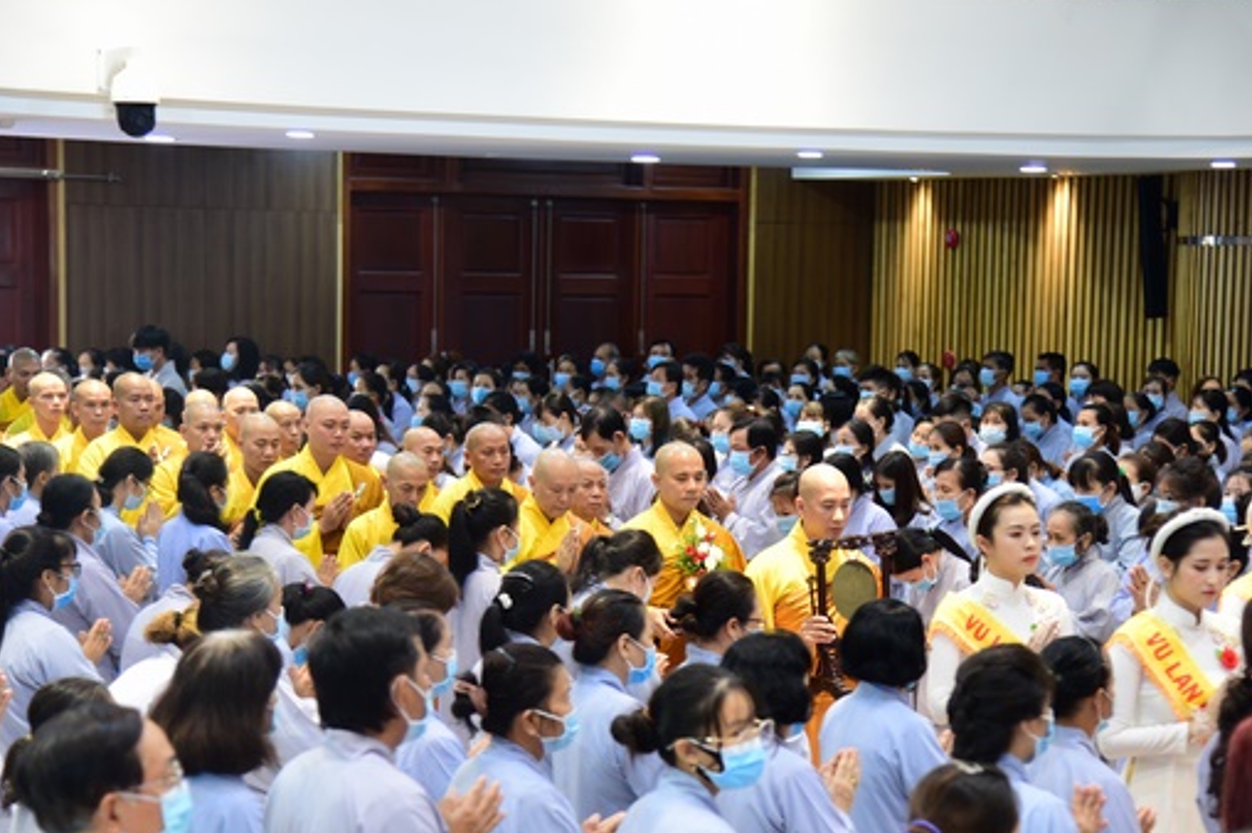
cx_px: 653
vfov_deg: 14.2
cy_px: 482
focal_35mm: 96
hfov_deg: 21.3
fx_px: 3336
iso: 800
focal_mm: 75
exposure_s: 1/30
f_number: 4
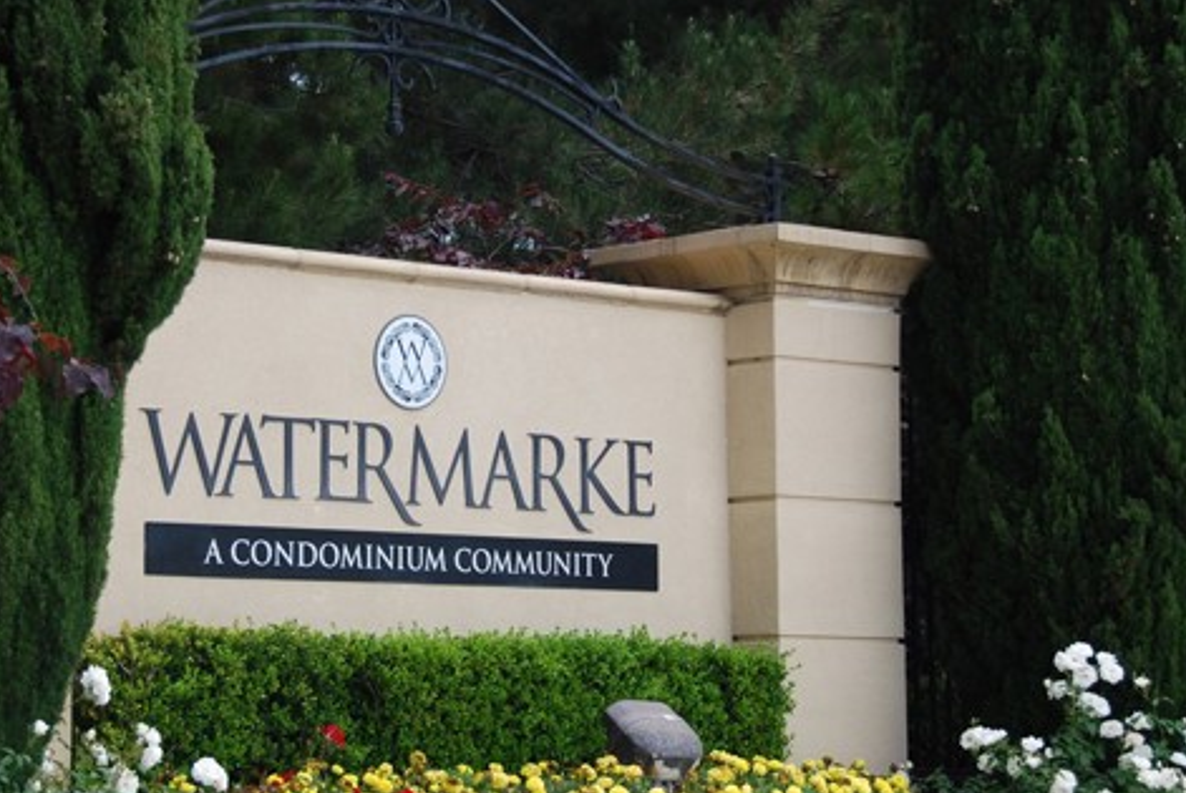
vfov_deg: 12.9
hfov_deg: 19.2
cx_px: 466
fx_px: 3495
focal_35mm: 106
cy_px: 453
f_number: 5.6
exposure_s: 1/125
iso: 100
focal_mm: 52
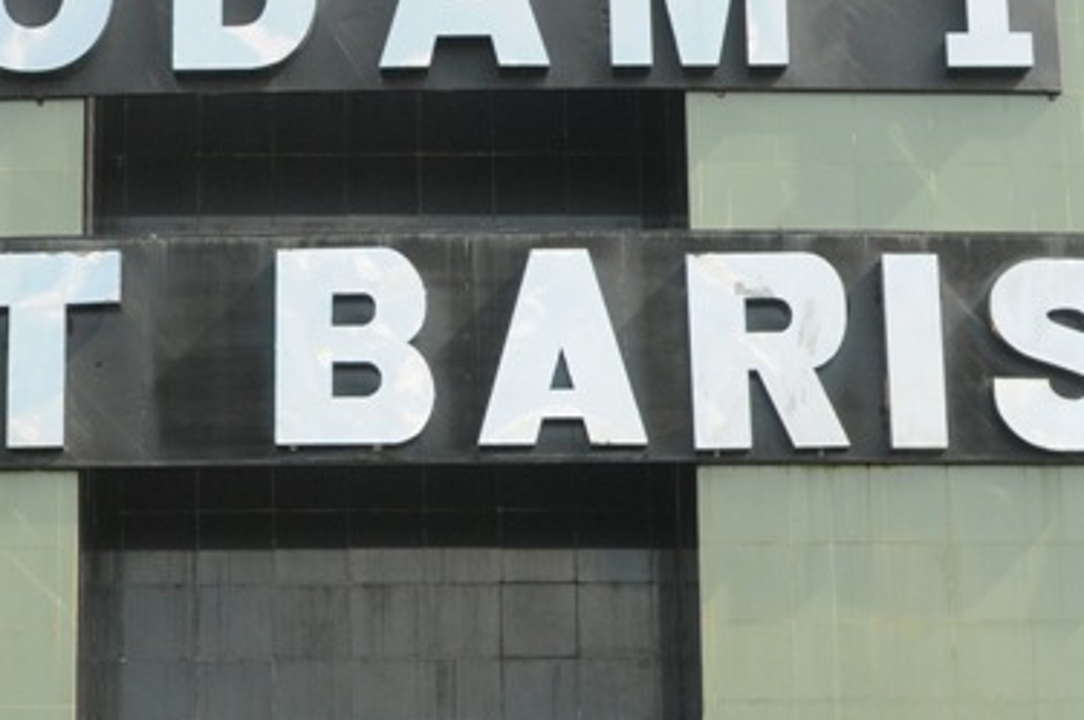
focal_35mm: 601
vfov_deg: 2.3
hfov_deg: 3.4
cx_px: 384
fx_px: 18073
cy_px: 746
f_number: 13
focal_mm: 140
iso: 500
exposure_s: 1/250
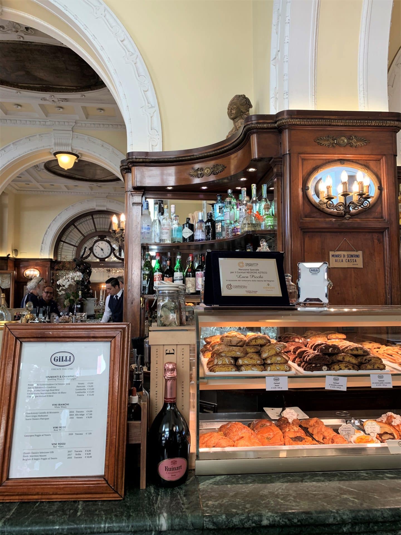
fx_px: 402
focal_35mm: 26
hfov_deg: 53.1
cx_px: 200
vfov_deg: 67.3
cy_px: 268
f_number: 1.8
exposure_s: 1/100
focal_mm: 4.25
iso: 64
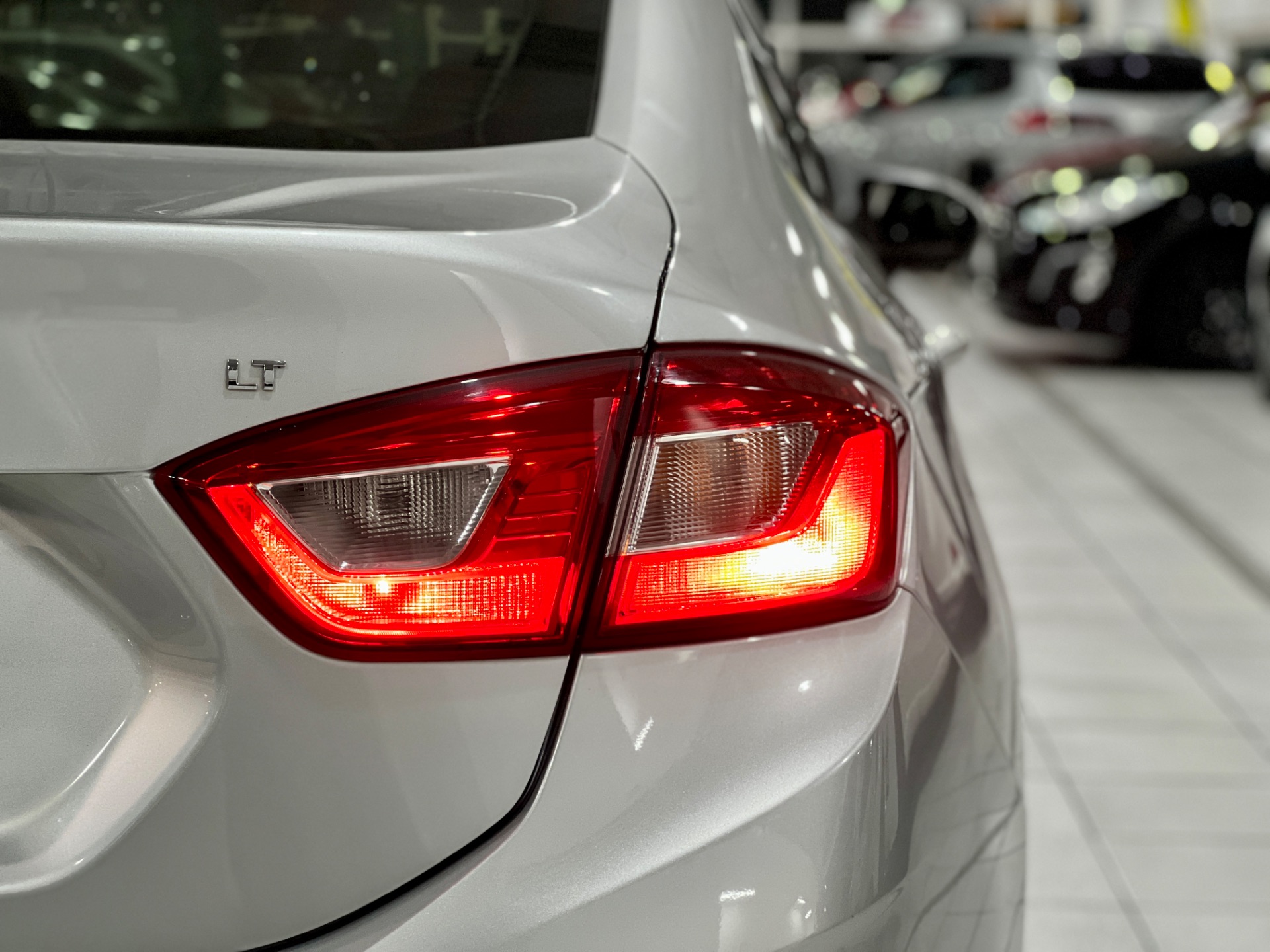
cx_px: 635
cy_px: 476
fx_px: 2825
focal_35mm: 77
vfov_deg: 19.1
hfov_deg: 25.3
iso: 200
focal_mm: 9
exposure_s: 1/40
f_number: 2.8
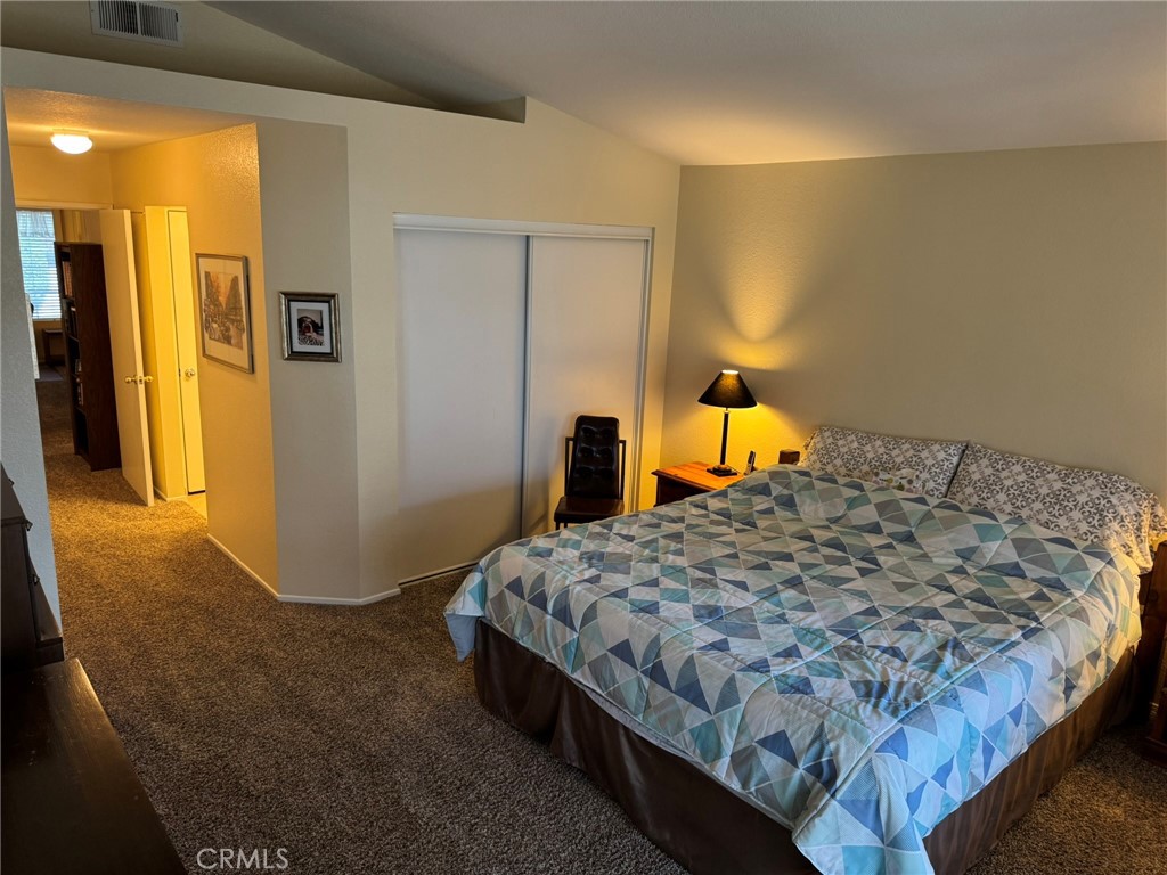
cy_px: 438
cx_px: 584
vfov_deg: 56.8
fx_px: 809
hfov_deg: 71.6
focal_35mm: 24
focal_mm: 6.76
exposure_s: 1/60
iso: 250
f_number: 1.78
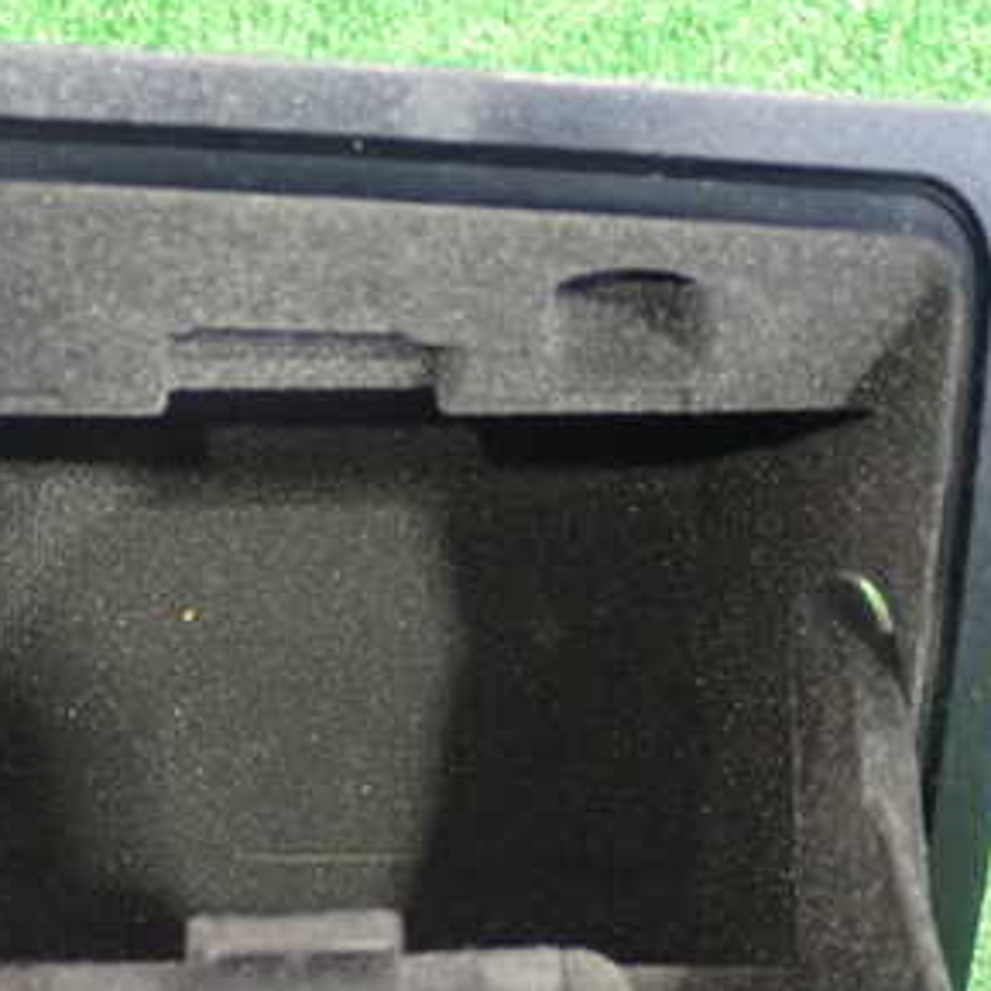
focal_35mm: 99
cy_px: 624
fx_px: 3207
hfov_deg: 17.5
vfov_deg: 17.5
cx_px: 243
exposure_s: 1/13
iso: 1250
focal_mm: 9.65
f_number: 3.3
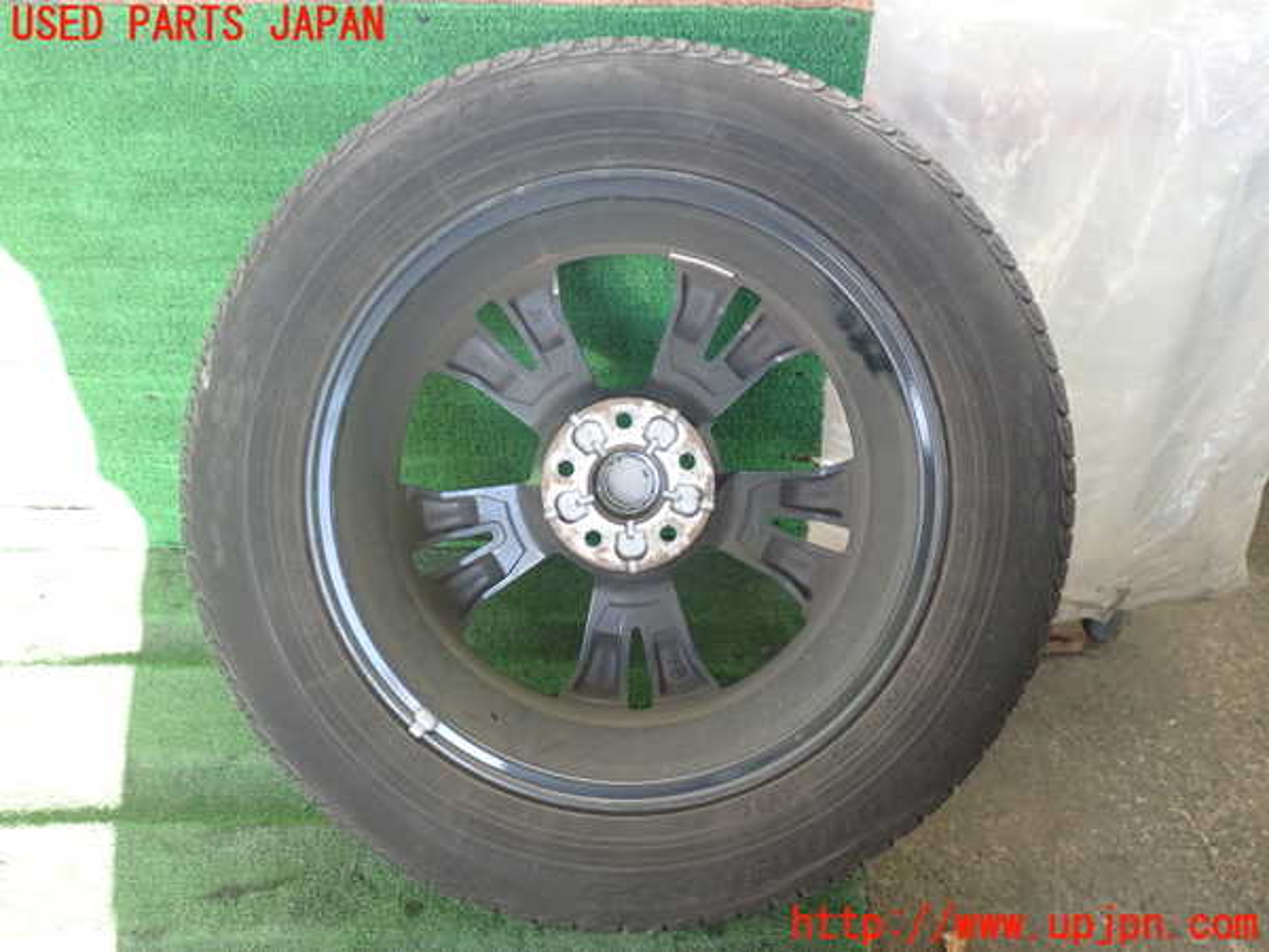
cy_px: 476
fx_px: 1173
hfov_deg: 56.8
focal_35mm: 32
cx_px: 634
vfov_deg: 44.2
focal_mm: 5.79
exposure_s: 1/125
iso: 250
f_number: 2.4
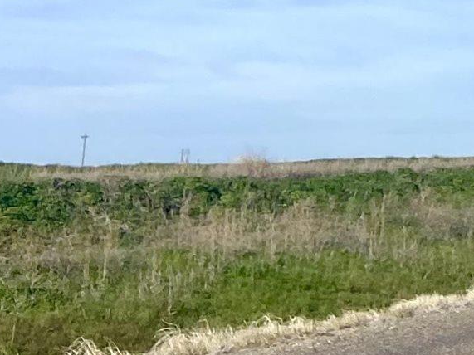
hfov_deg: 12.3
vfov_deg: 9.6
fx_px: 1917
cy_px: -431
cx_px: 975
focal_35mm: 140
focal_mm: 4.25
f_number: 1.8
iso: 32
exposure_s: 1/4115
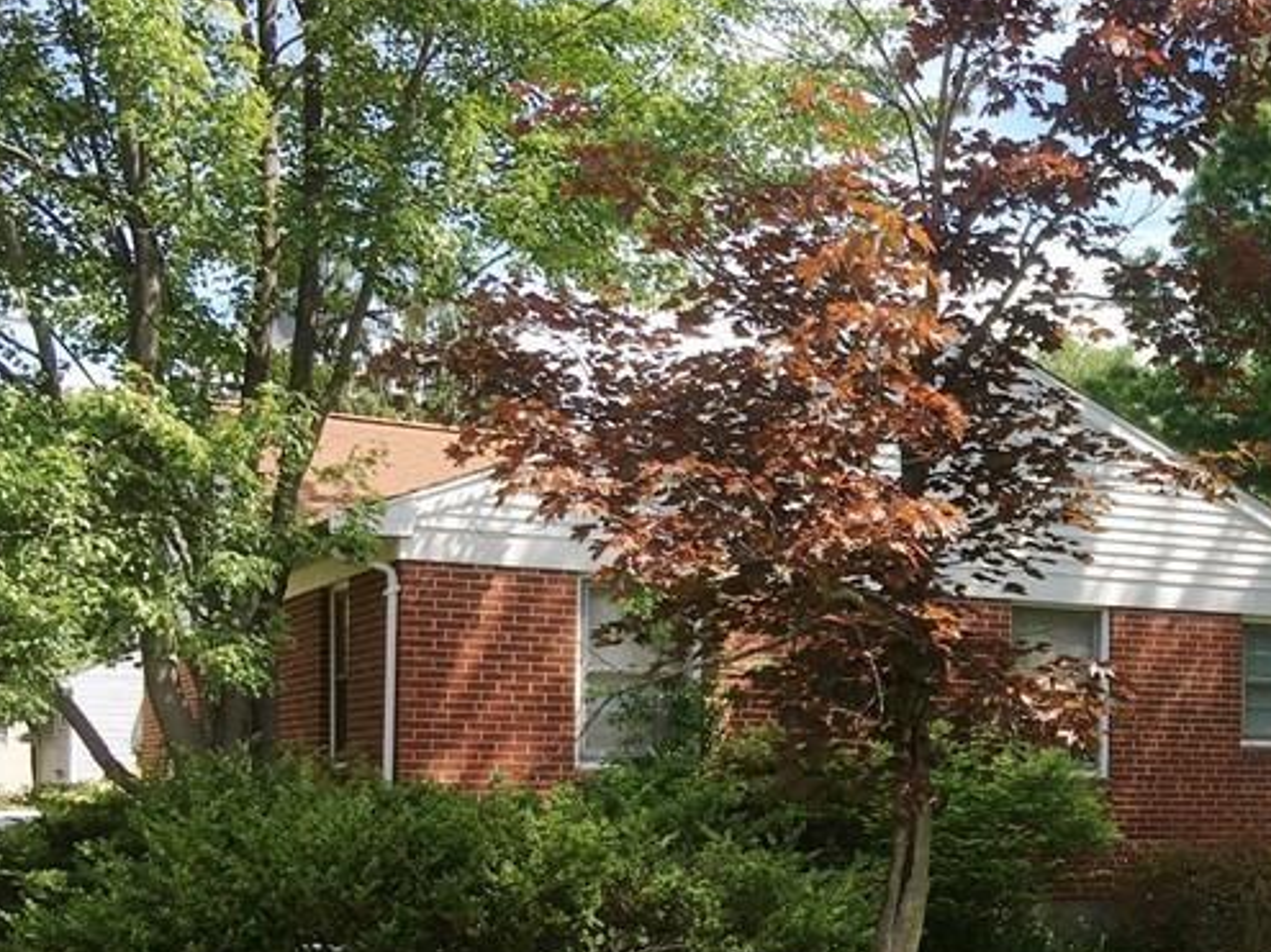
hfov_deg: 30.1
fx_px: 2202
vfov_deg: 24.1
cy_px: 739
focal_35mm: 60
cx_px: 1258
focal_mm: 4.15
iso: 25
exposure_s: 1/506
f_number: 2.2
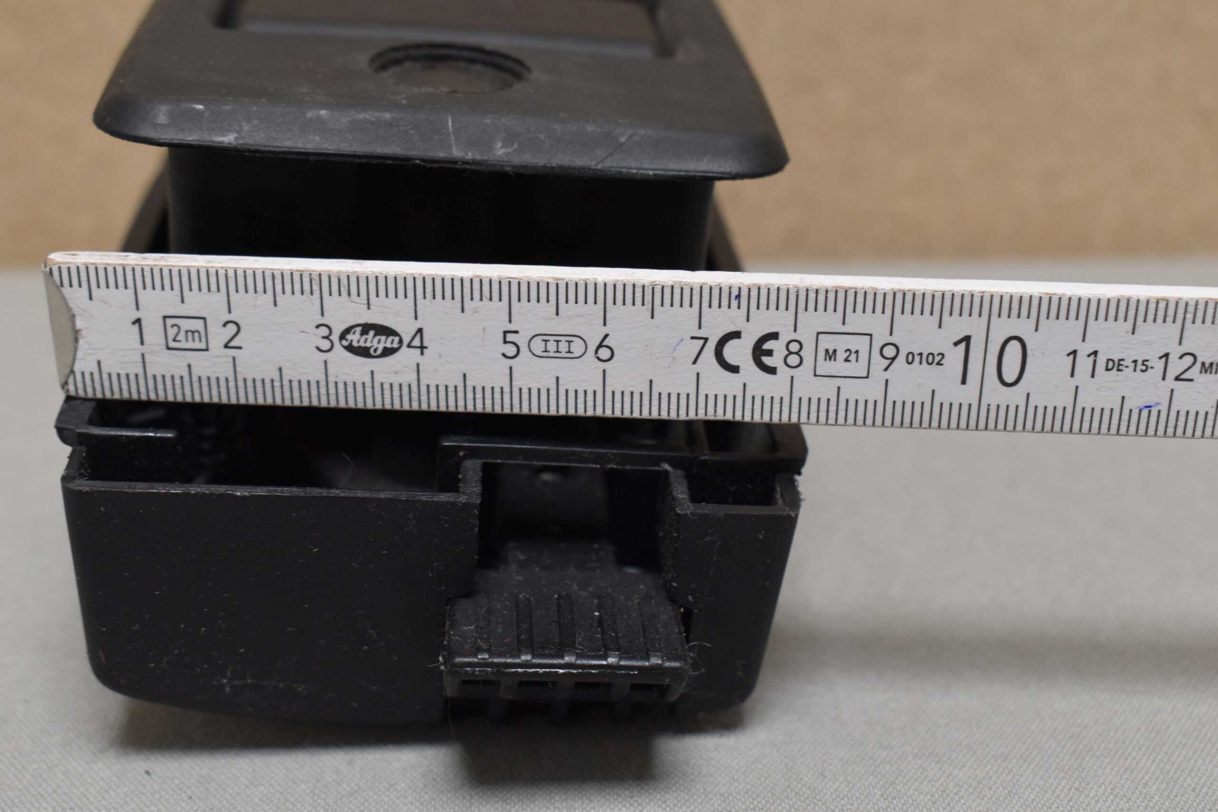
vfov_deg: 25.1
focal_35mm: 54
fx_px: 1827
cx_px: 609
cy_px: 406
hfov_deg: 36.9
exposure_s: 1/60
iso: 400
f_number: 7.1
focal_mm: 36
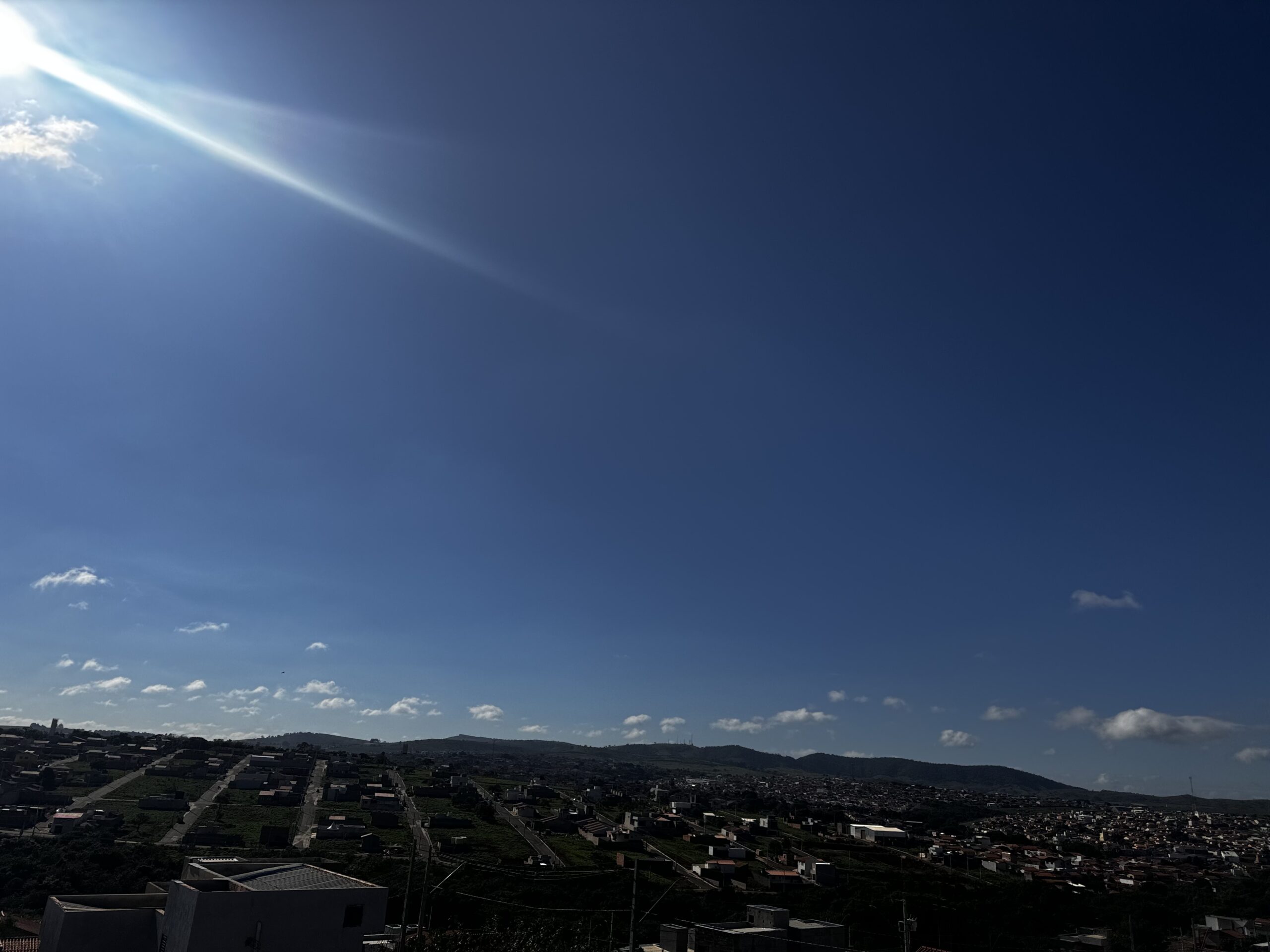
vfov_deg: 56.8
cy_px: 476
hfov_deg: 71.6
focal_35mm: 24
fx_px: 881
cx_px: 635
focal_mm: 6.76
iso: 80
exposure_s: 1/15152
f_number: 1.78
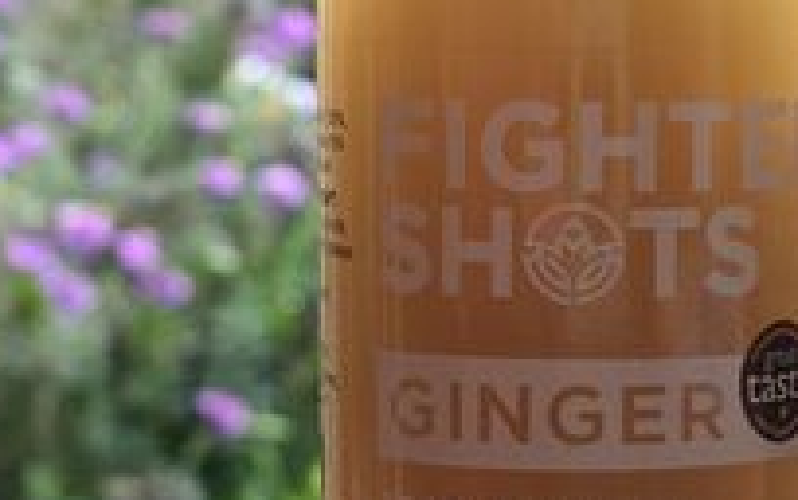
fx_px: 3527
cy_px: 62
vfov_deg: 8.1
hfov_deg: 12.6
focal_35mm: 162
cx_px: 931
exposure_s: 1/50
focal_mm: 6
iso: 32
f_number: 2.4
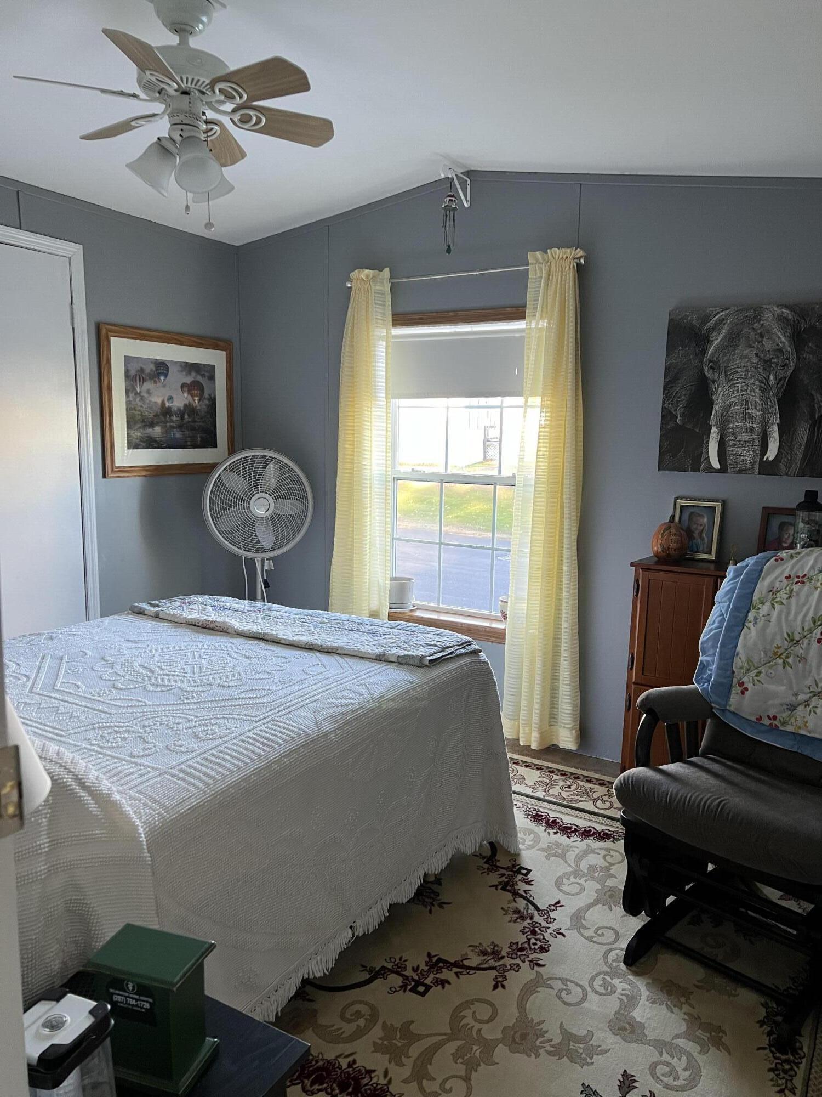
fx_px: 823
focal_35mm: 26
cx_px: 411
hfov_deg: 53.1
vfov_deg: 67.3
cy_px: 548
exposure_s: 1/60
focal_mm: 5.7
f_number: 1.5
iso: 125
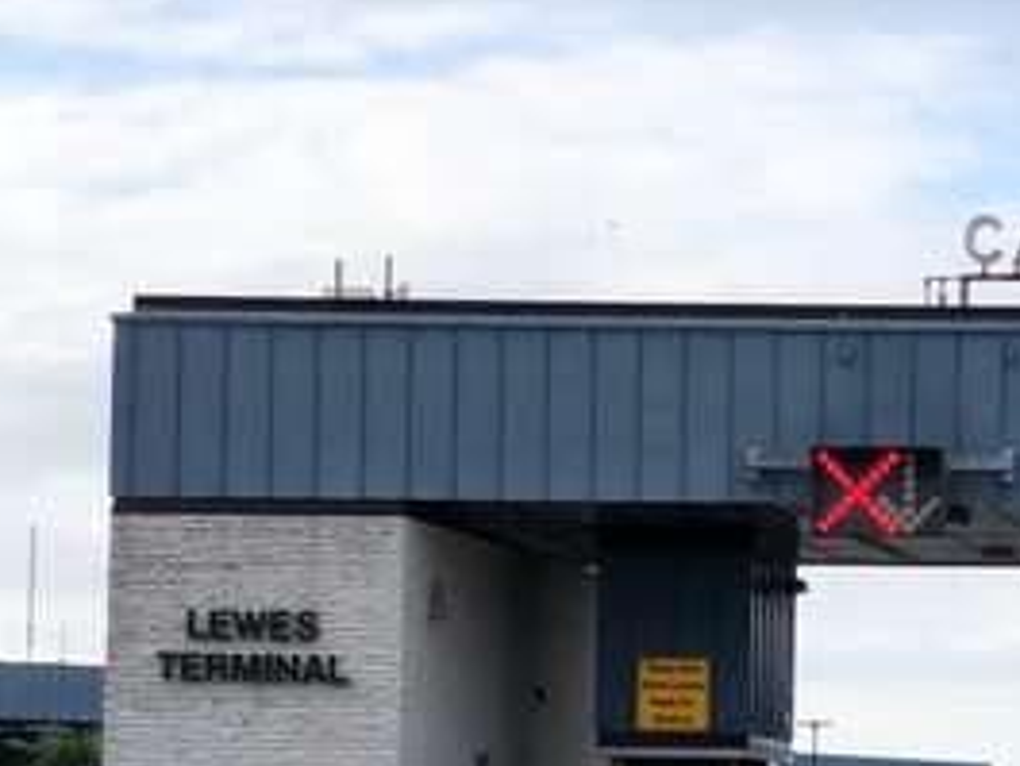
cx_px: 1474
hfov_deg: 12.1
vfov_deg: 9.4
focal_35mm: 157
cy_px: 697
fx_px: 4628
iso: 16
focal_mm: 6
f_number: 2.4
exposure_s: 1/649
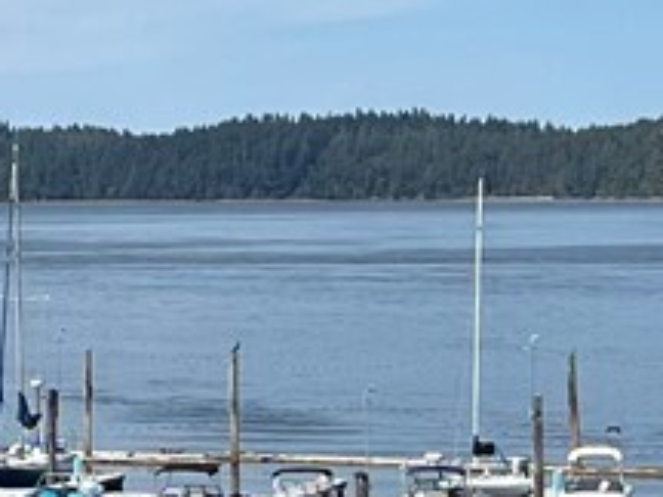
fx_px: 3697
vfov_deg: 7.7
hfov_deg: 9.6
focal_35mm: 193
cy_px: 83
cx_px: -663
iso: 50
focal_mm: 5.7
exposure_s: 1/5882
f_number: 1.5
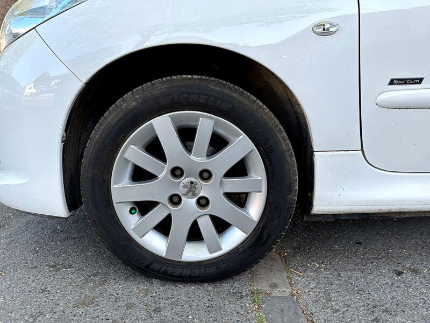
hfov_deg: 71.6
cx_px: 215
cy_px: 162
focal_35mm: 24
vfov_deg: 56.8
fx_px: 298
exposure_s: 1/439
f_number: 1.78
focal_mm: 6.86
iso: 80
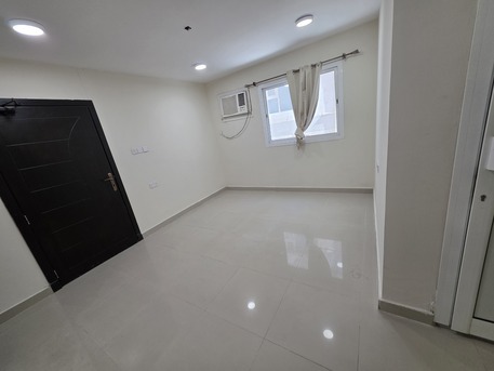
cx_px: 247
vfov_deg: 89.9
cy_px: 186
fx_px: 186
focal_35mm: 13
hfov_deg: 106.2
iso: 100
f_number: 1.9
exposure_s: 1/100
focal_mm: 2.2
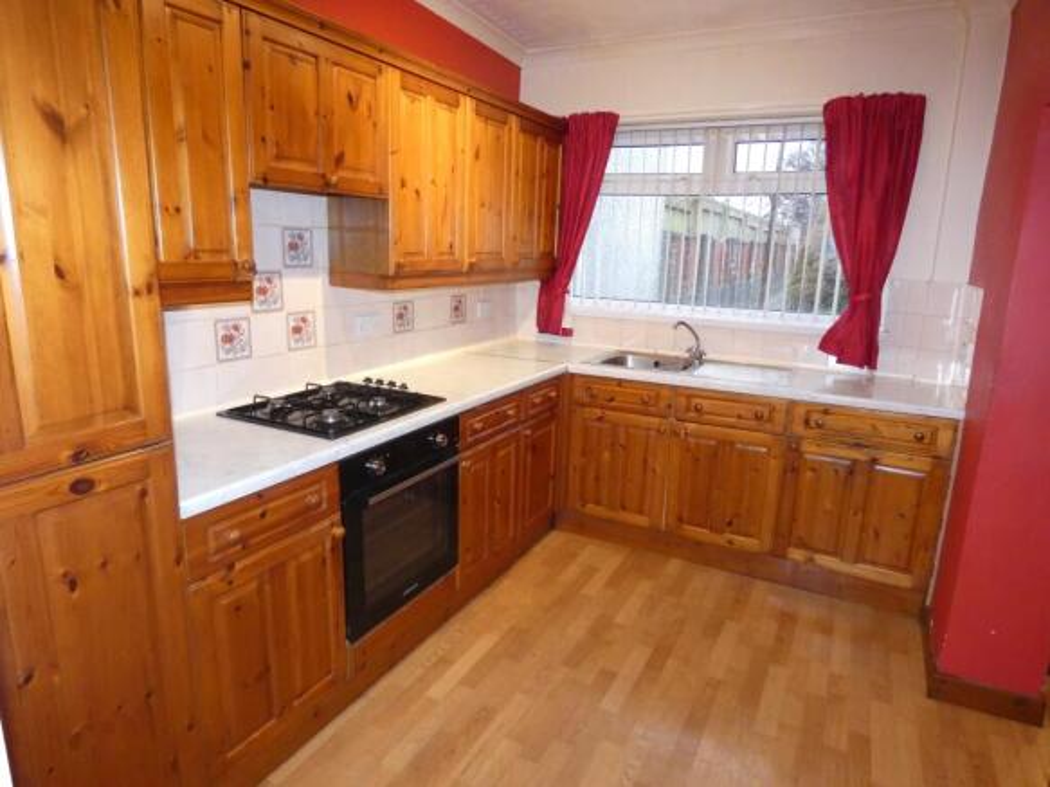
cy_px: 394
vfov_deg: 63.4
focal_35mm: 21
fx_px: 637
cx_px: 525
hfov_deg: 79.0
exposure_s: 1/60
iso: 800
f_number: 2.9
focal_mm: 3.8
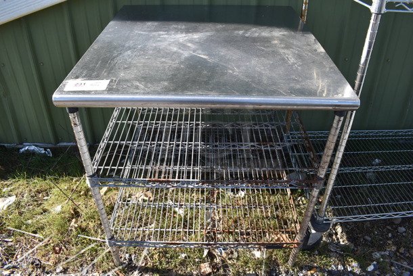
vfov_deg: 48.0
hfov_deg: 67.3
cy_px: 138
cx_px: 206
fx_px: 310
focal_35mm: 27
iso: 200
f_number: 7.1
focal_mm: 18
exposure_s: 1/320
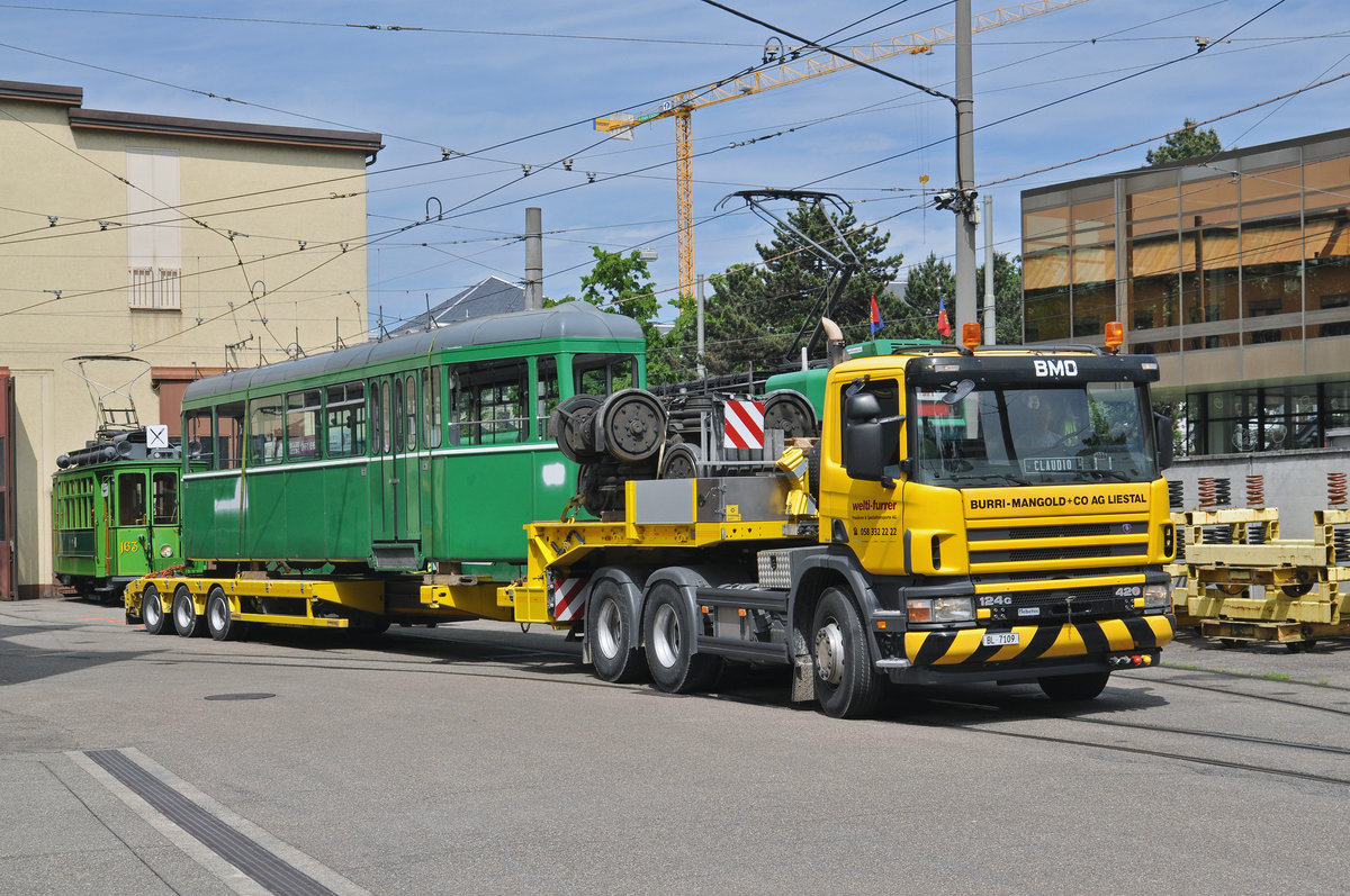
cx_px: 675
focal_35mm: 54
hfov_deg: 36.9
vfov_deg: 25.0
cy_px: 448
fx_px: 2023
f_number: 8
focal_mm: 36
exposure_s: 1/1000
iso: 400
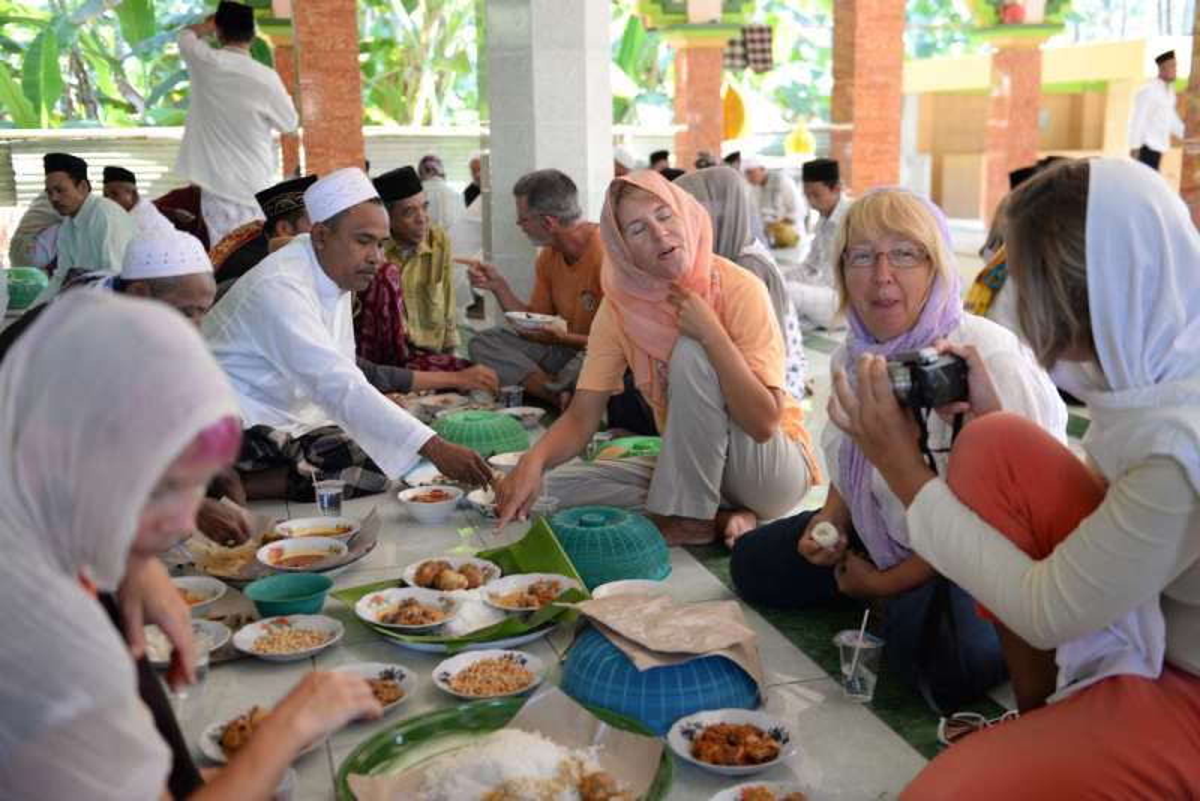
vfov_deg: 35.1
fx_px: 1267
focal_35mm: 38
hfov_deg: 50.7
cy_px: 400
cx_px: 600
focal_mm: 38
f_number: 2.8
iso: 100
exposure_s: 1/50
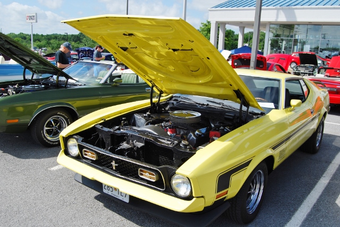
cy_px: 114
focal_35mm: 33
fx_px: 312
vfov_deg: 40.0
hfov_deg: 57.2
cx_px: 170
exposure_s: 1/250
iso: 100
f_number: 8
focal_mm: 22
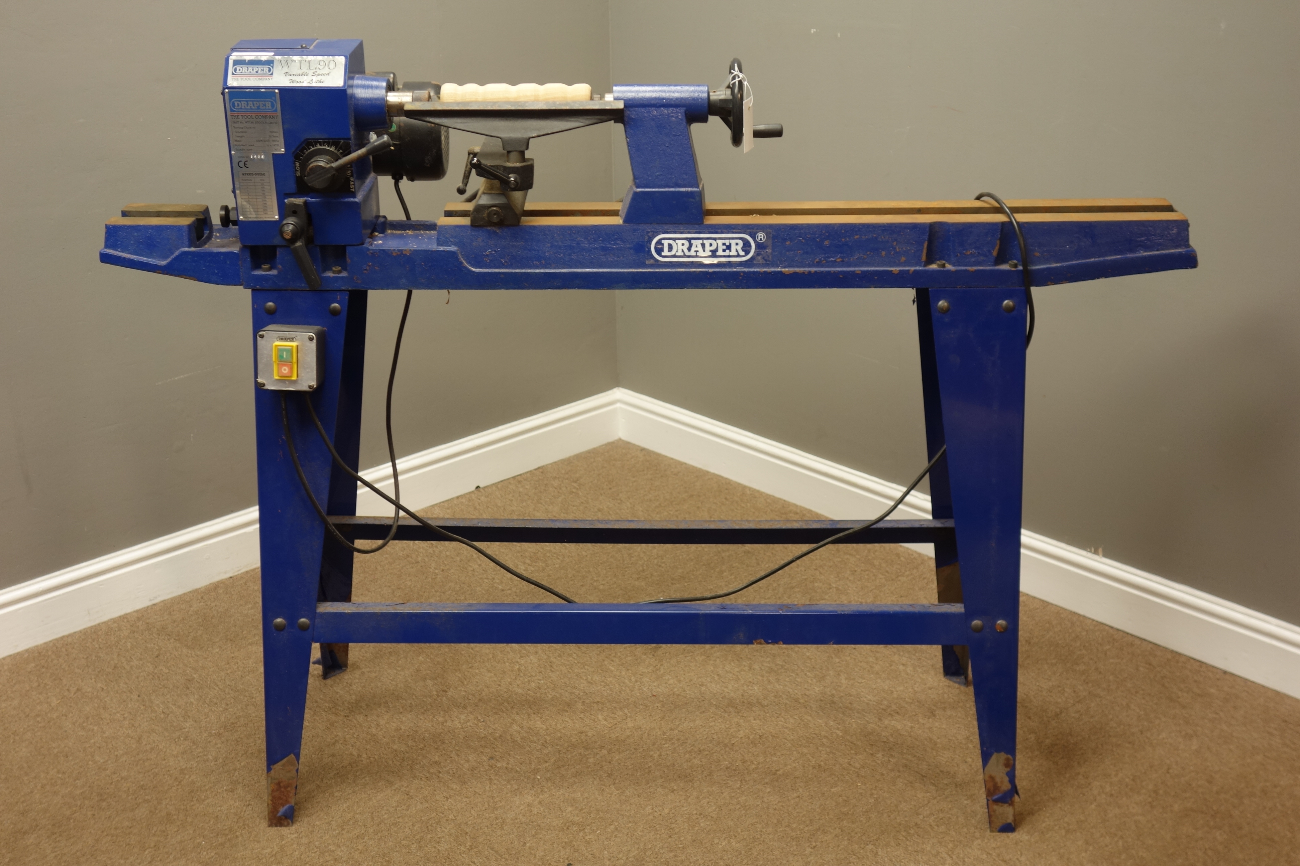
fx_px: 1625
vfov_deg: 29.9
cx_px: 650
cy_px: 433
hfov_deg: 43.6
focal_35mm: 45
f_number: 3.2
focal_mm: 16.78
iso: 125
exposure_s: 1/15
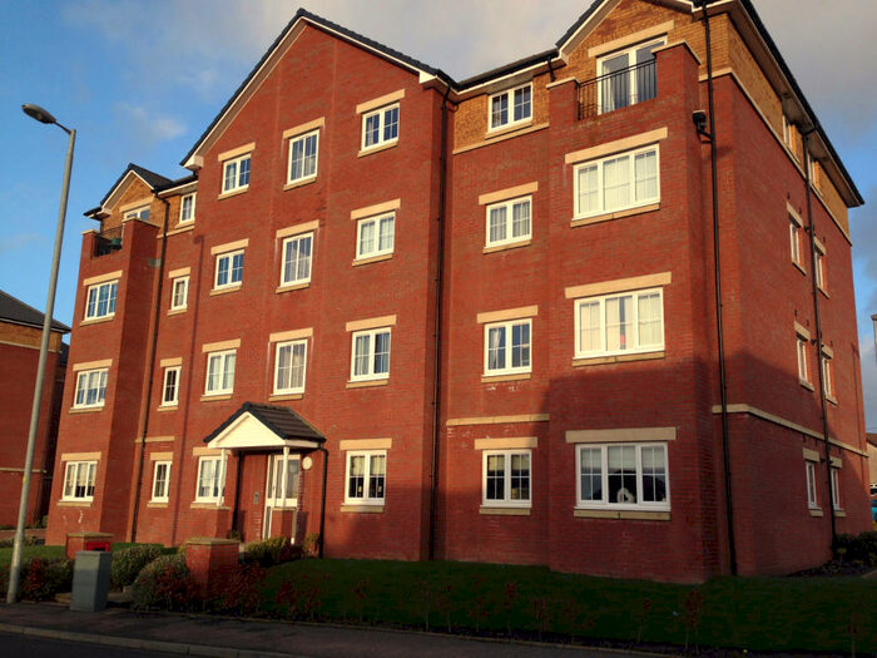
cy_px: 329
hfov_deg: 55.4
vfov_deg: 42.9
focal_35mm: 33
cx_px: 438
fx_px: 836
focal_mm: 4.12
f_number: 2.4
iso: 50
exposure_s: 1/645
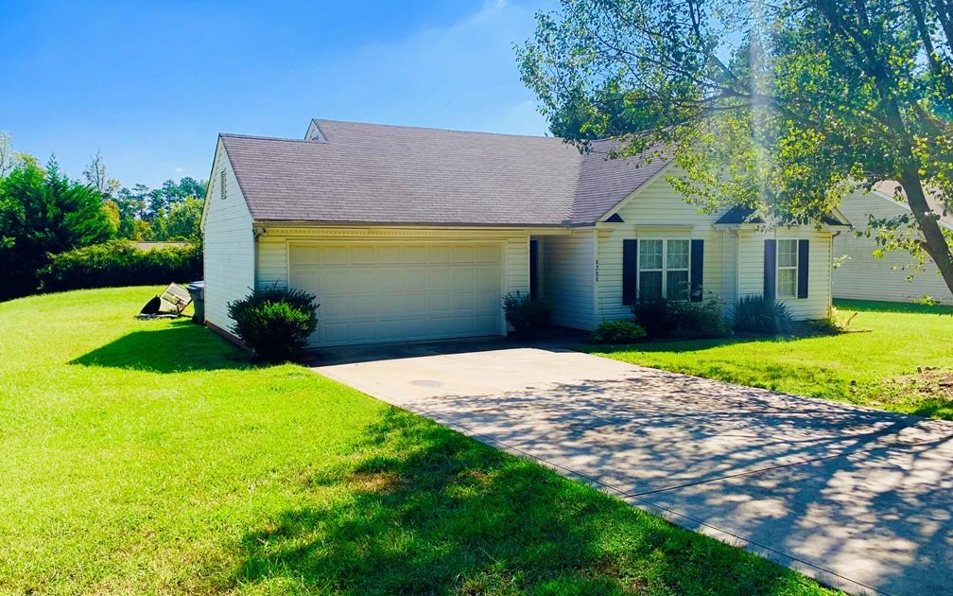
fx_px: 727
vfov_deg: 44.5
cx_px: 470
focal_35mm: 28
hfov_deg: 66.5
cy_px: 299
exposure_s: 1/1845
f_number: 1.8
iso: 25
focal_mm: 4.25
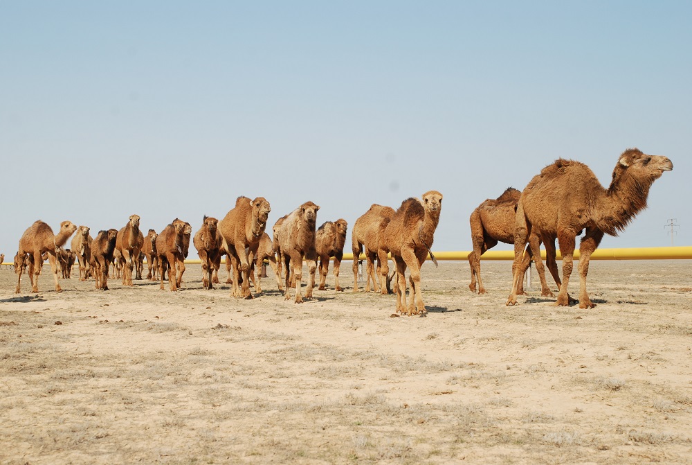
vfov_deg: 20.7
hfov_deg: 30.5
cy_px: 232
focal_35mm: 66
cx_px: 346
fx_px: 1271
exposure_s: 1/320
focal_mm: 44
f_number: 9
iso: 100
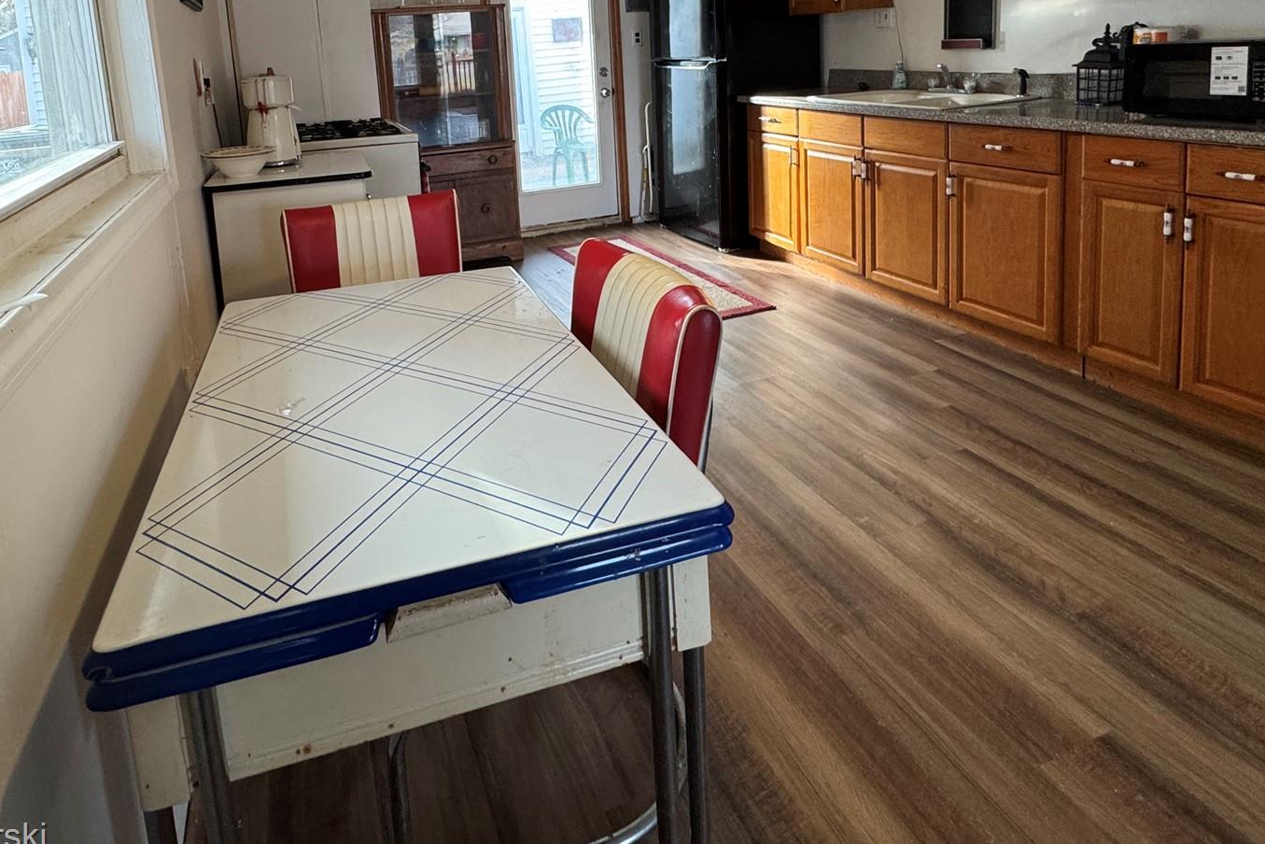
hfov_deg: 78.1
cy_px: 145
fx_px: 773
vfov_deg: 52.7
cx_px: 539
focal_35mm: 22
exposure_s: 1/120
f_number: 2.2
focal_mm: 2.22
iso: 200
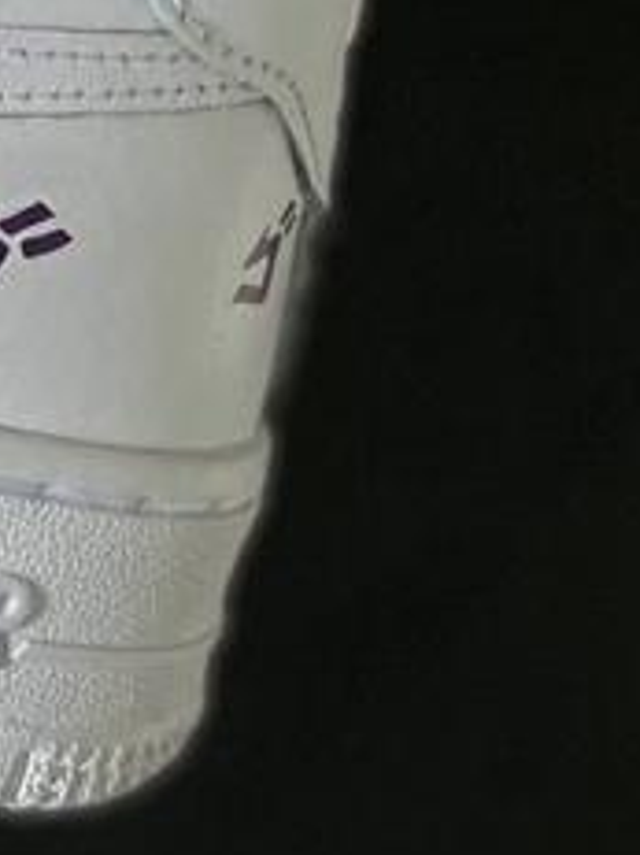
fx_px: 2961
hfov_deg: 10.9
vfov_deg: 15.8
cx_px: -773
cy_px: -165
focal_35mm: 120
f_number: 1.8
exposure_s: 1/60
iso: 320
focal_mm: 4.25
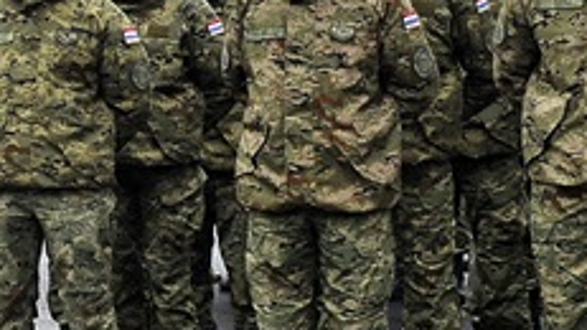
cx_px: -343
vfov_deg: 7.5
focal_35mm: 160
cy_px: -18
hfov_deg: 12.6
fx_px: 2496
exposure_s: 1/250
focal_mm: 23
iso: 1250
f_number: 7.1
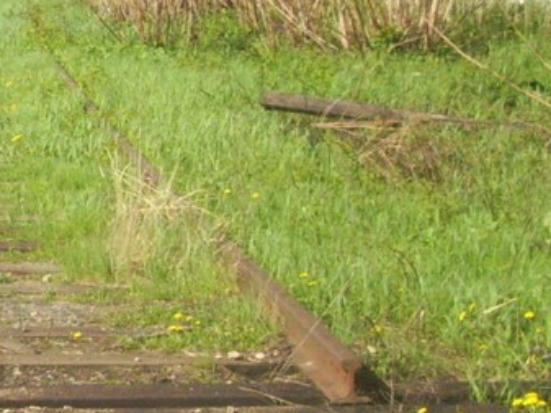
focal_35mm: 153
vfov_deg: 9.7
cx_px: -162
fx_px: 2436
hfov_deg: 12.5
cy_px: 198
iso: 160
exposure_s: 1/320
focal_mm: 5.7
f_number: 5.6
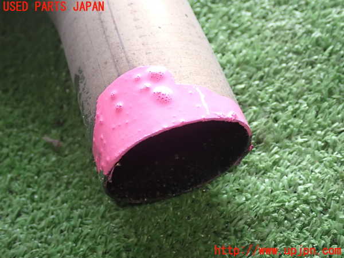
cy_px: 129
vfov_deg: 23.7
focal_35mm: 62
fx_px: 616
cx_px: 172
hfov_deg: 31.2
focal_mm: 11.09
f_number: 3.6
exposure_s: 1/60
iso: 320
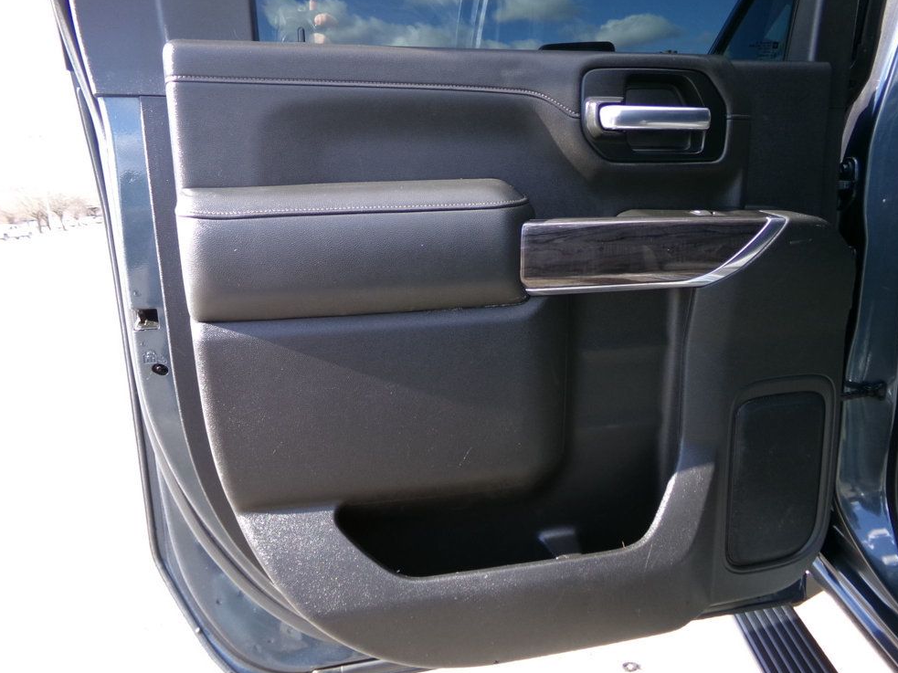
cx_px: 456
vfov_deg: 54.9
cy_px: 331
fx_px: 648
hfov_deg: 69.4
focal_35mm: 25
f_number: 3.7
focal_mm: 4.3
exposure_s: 1/80
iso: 100
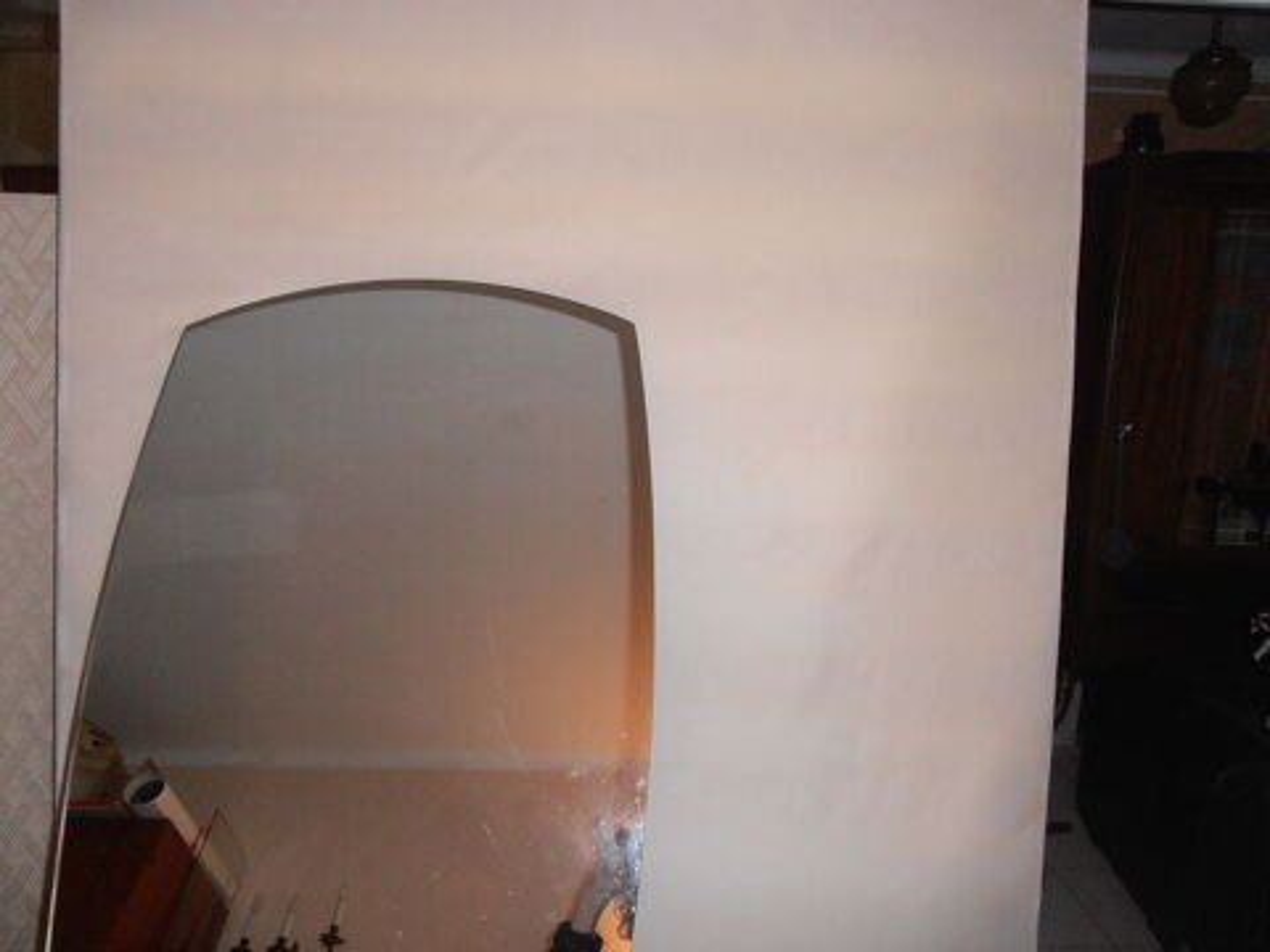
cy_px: 476
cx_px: 635
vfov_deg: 56.8
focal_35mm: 24
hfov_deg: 71.6
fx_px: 881
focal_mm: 4.2
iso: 125
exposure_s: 1/30
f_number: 3
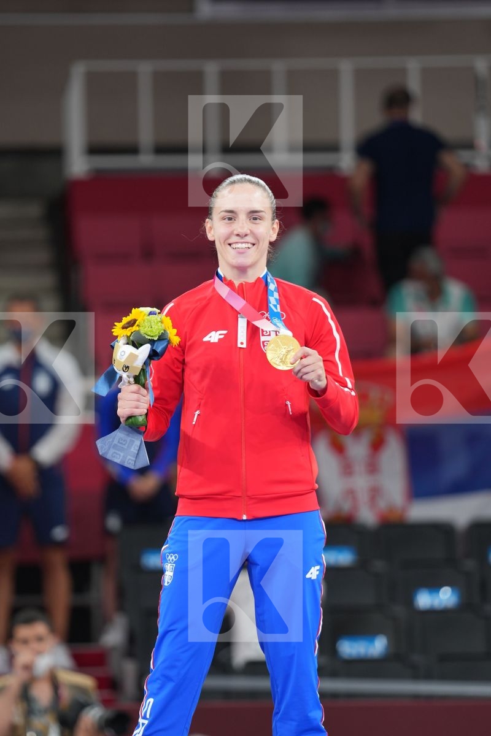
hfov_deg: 4.6
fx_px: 6137
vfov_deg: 6.9
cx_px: 246
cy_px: 368
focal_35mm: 300
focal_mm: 200
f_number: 2.8
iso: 320
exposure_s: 1/250
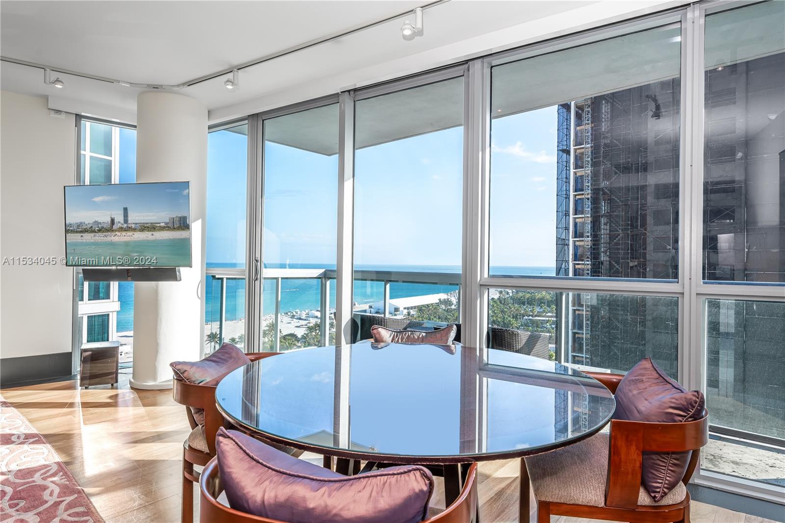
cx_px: 392
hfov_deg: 84.0
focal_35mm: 20
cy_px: 262
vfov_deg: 61.9
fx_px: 436
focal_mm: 20
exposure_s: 1/250
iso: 200
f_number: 8
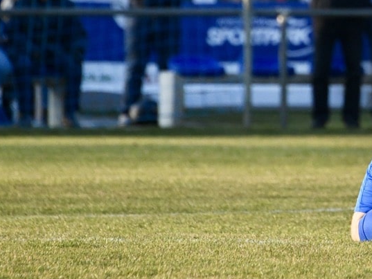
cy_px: 36
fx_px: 9857
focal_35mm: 917
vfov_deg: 1.6
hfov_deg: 2.2
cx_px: 435
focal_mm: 400
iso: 2500
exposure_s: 1/1600
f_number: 8
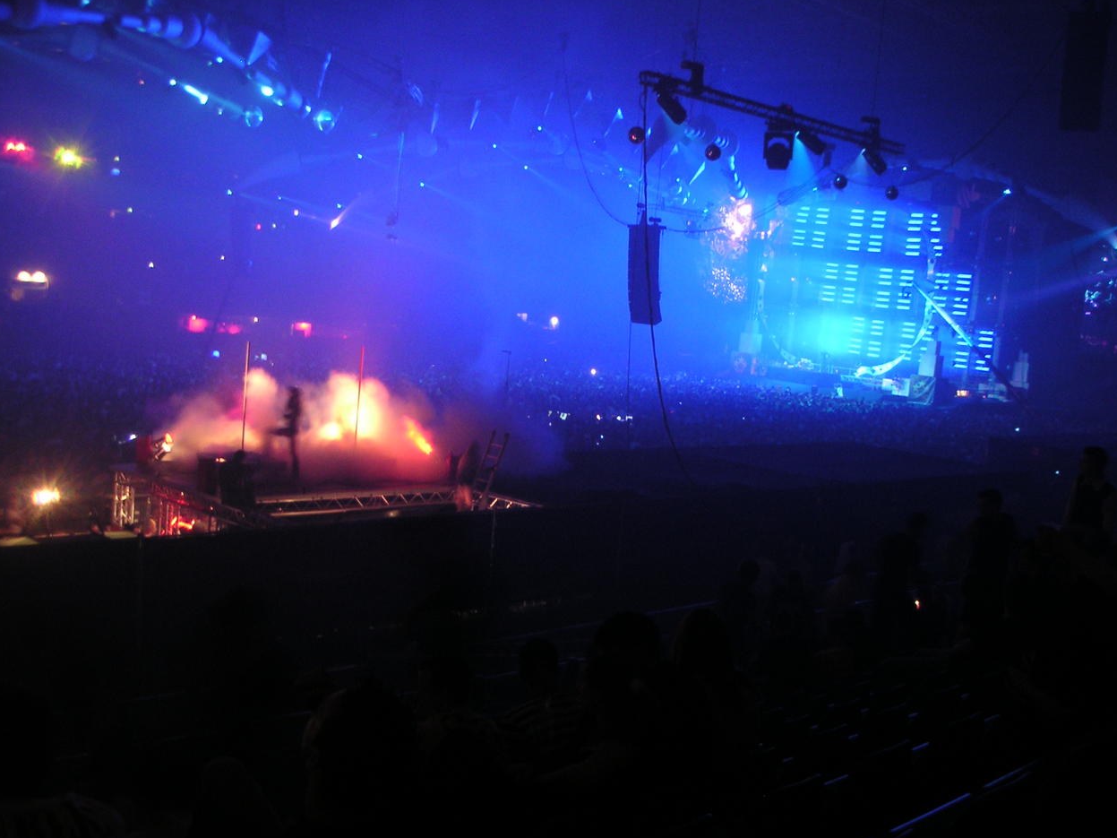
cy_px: 413
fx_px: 1258
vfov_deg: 36.8
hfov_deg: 47.9
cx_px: 569
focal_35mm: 39
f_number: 2.8
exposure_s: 1/1.6
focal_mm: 6
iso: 100
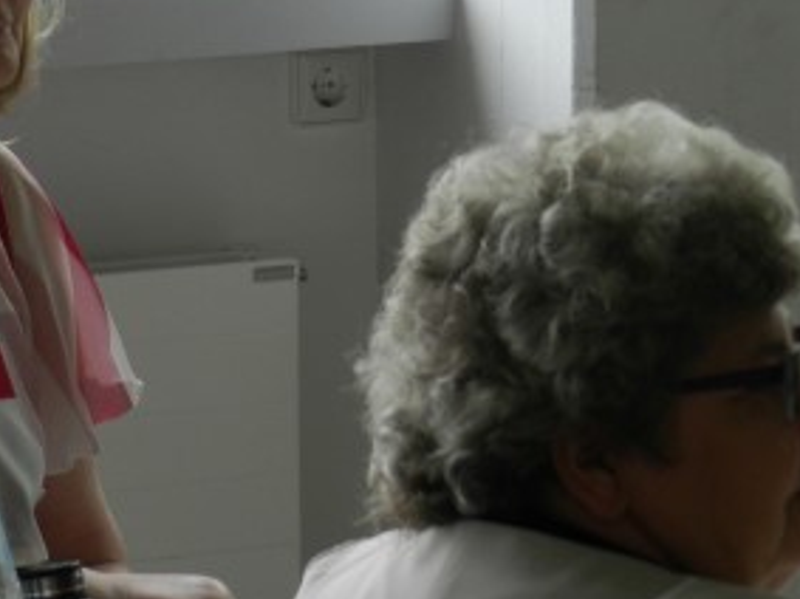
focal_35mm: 260
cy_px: 62
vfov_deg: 5.7
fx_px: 6006
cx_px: -31
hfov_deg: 7.6
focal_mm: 20.5
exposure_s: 1/60
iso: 160
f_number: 4.8
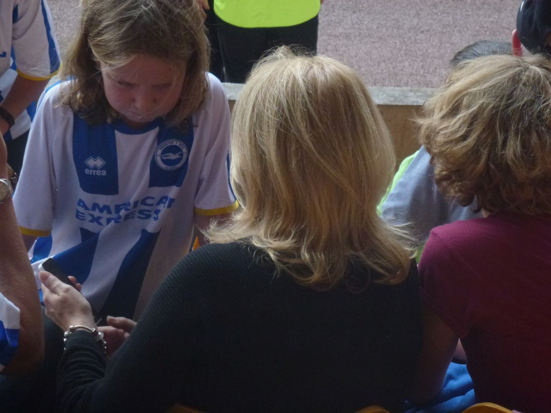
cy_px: 206
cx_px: 276
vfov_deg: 13.1
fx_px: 1799
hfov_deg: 17.4
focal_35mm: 113
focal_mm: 20.2
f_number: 5.1
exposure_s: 1/250
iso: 400
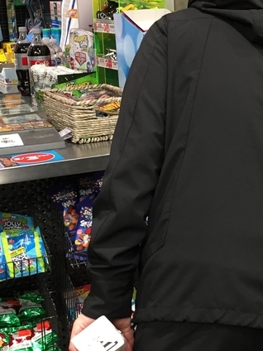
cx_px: 211
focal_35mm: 70
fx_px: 709
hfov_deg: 20.8
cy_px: 181
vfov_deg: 27.8
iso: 100
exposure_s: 1/30
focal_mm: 4.15
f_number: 2.2
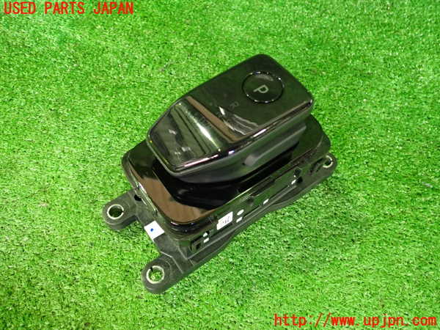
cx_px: 220
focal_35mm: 30
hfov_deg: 60.0
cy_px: 165
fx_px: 381
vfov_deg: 46.8
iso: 800
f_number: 2.3
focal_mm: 5.4
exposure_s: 1/30
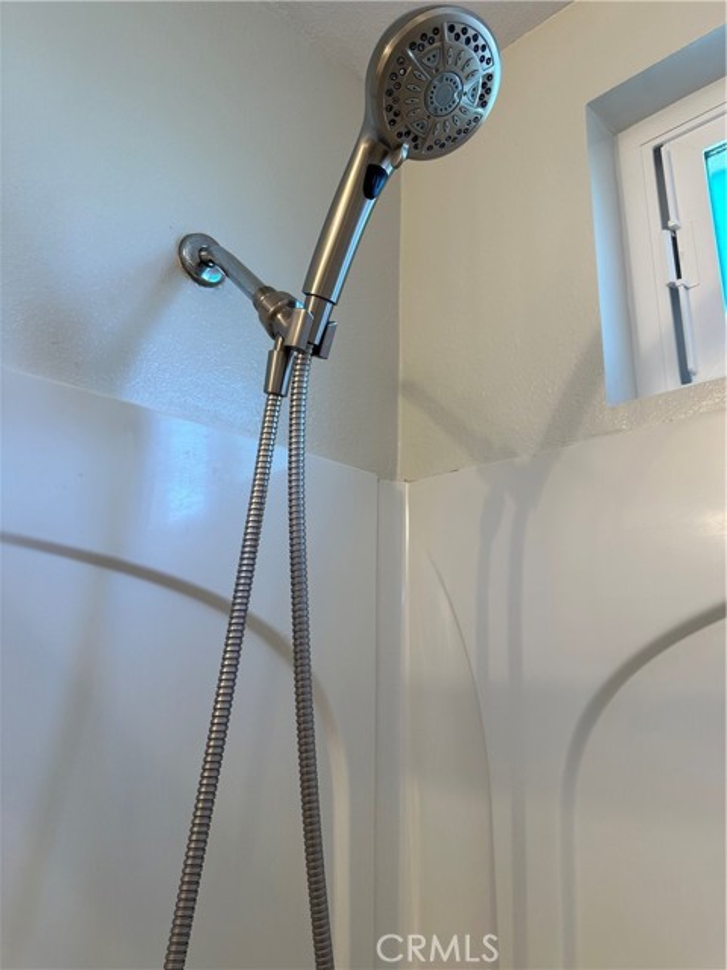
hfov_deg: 56.8
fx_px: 672
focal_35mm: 24
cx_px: 364
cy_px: 485
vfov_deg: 71.6
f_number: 1.78
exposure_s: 1/120
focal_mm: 6.86
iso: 100
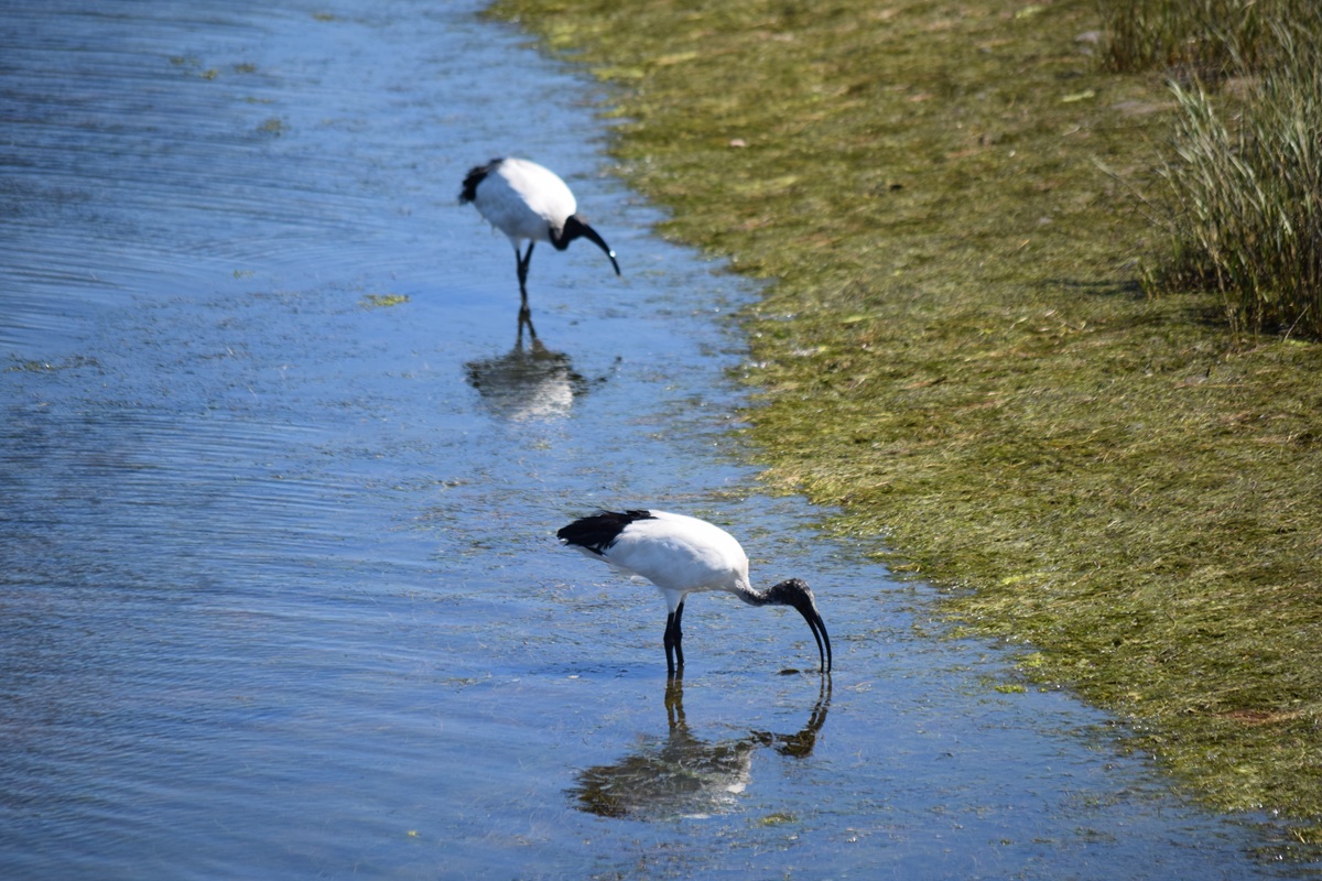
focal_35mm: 240
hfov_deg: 8.6
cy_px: 440
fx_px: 8813
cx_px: 661
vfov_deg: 5.7
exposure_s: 1/640
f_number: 6.3
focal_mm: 160
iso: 200
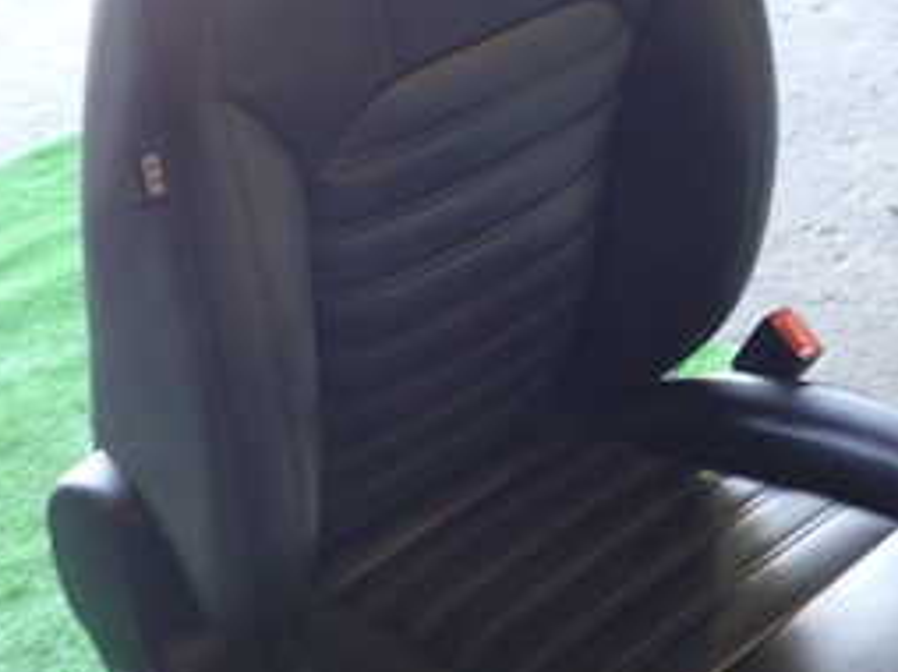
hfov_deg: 27.3
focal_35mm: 71
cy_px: 304
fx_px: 1840
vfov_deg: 20.7
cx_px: 552
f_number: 2.3
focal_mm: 5.4
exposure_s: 1/30
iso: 200
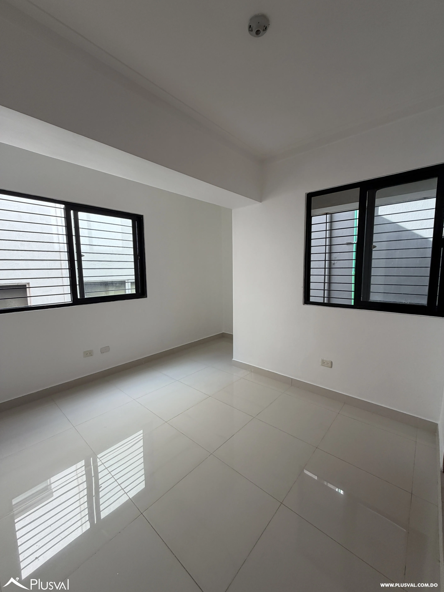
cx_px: 222
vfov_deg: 102.1
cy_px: 296
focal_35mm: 14
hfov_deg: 85.7
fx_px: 239
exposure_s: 1/121
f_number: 2.2
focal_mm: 2.22
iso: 64
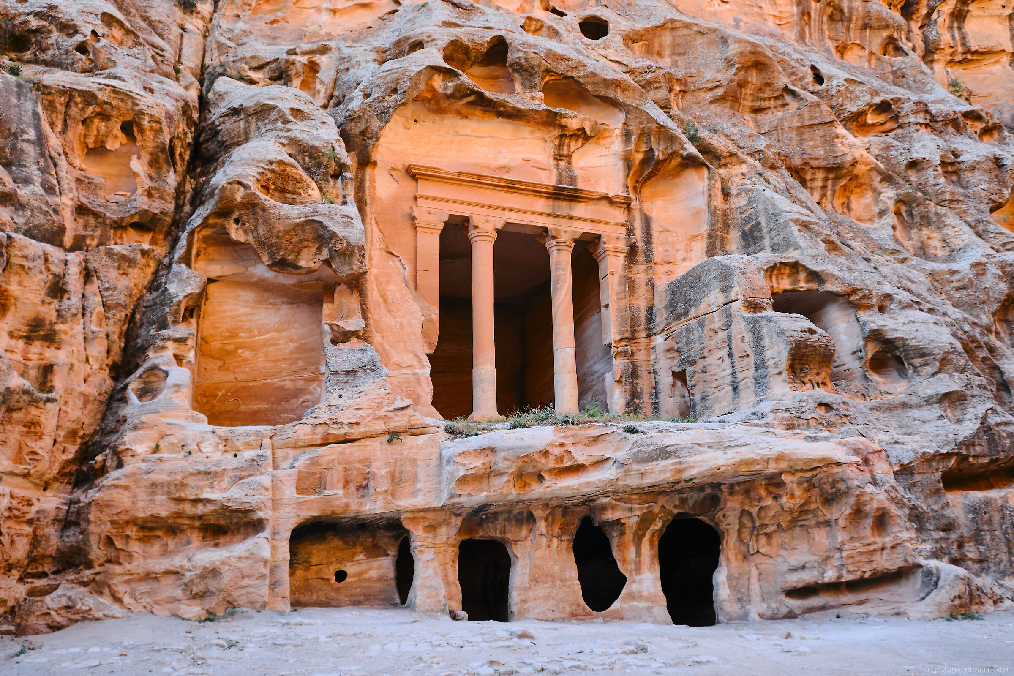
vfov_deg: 41.1
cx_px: 507
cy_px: 338
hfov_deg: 58.7
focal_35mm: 32
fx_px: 901
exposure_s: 1/120
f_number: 5.6
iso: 640
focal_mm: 21.4
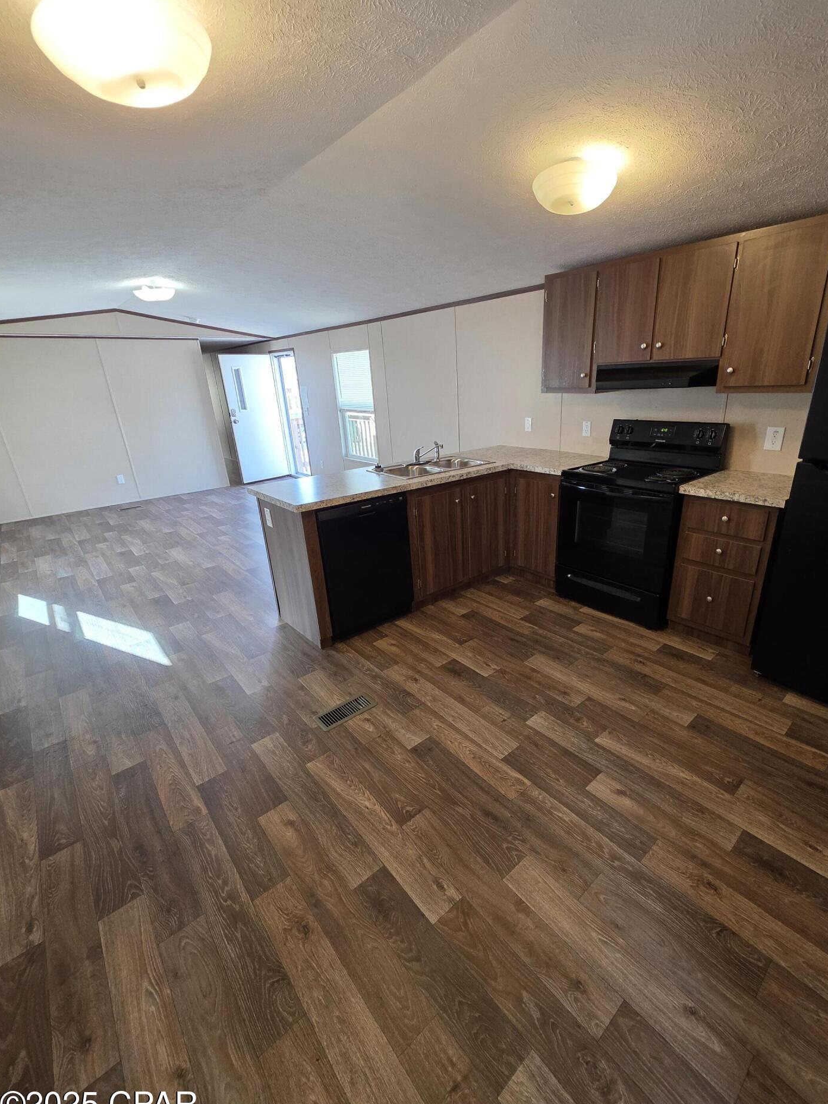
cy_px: 564
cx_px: 443
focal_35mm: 14
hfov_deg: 85.6
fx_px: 446
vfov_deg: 102.0
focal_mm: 2.2
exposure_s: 1/120
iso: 250
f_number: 1.9
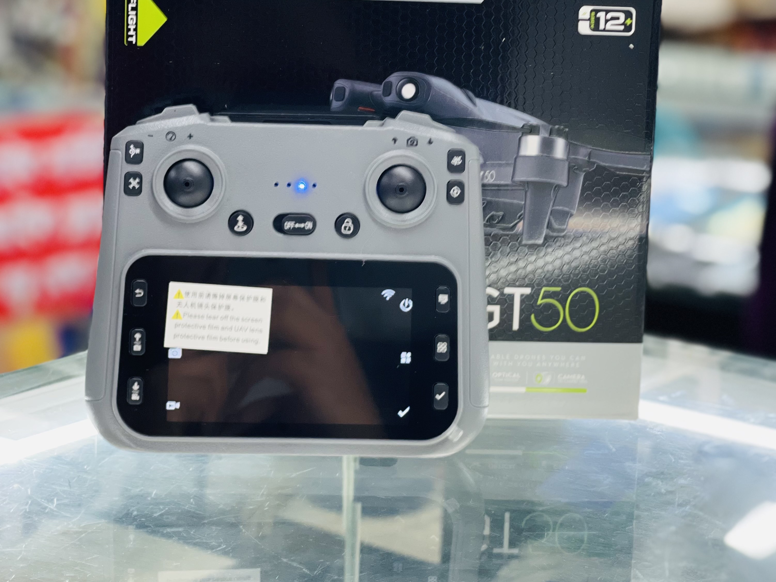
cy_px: 155
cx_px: 391
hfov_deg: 22.8
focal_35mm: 86
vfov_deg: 17.1
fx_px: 1928
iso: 125
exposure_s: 1/100
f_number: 2.2
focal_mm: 7.5
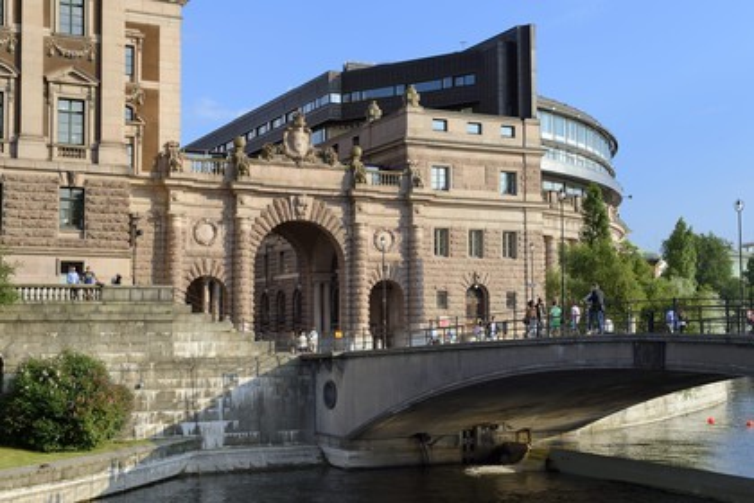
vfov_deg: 26.0
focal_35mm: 52
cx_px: 377
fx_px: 1089
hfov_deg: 38.2
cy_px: 252
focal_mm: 52
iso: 200
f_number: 9
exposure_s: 1/250
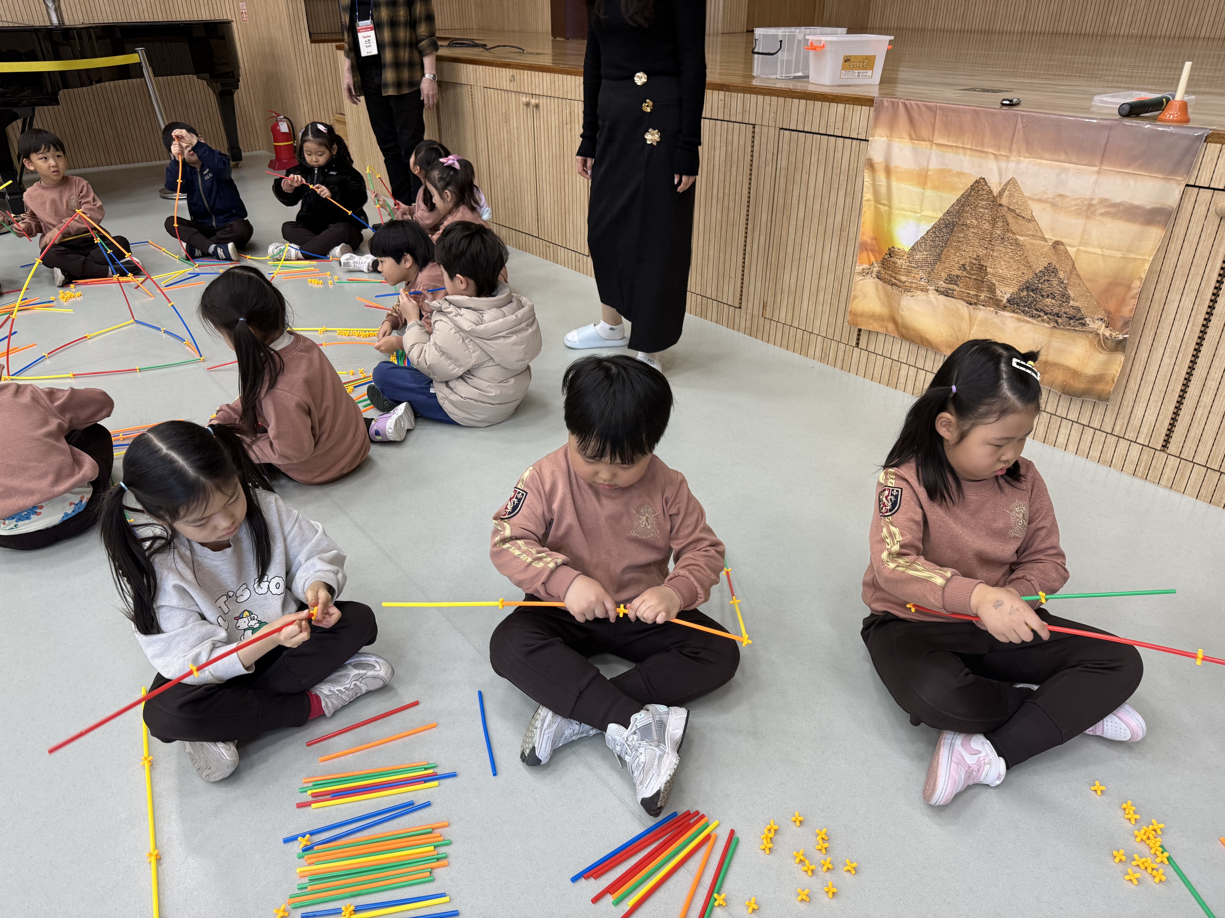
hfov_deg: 71.6
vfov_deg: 56.8
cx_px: 612
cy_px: 459
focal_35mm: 24
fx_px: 849
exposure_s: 1/120
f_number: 1.78
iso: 160
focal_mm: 6.76
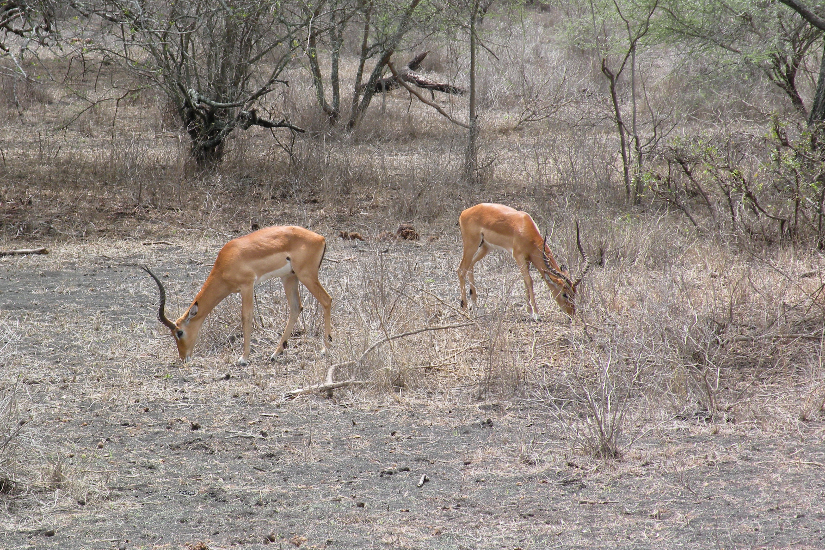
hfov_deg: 12.2
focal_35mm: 169
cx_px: 402
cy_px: 256
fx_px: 3872
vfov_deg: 8.1
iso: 64
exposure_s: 1/194
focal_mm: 25
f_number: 5.6
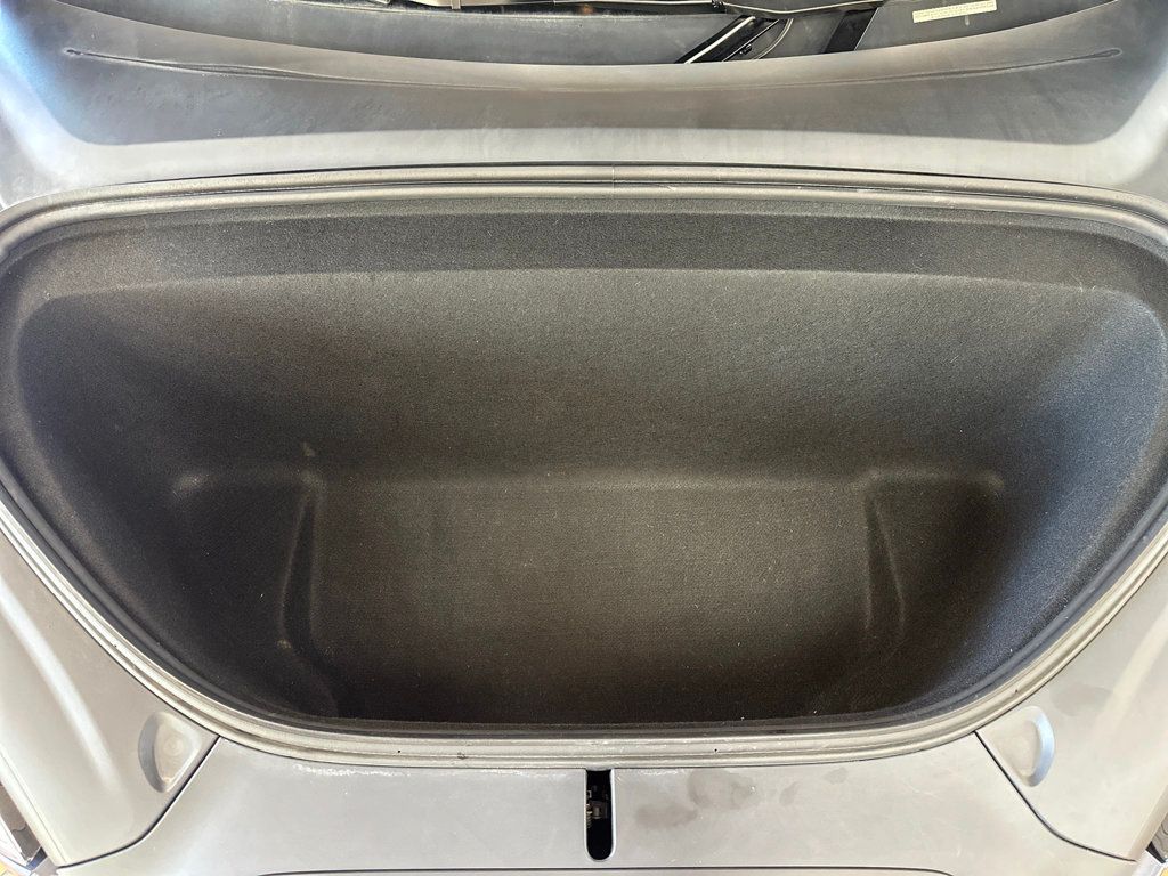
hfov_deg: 71.6
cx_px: 584
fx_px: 810
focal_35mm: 24
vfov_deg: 56.8
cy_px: 438
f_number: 1.78
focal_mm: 6.86
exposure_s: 1/60
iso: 800
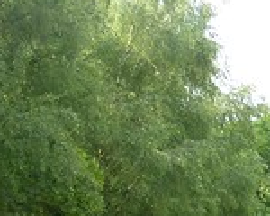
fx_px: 1438
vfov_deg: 8.4
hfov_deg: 9.9
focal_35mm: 180
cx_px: -270
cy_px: 322
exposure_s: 1/160
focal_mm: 4.8
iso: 100
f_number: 4
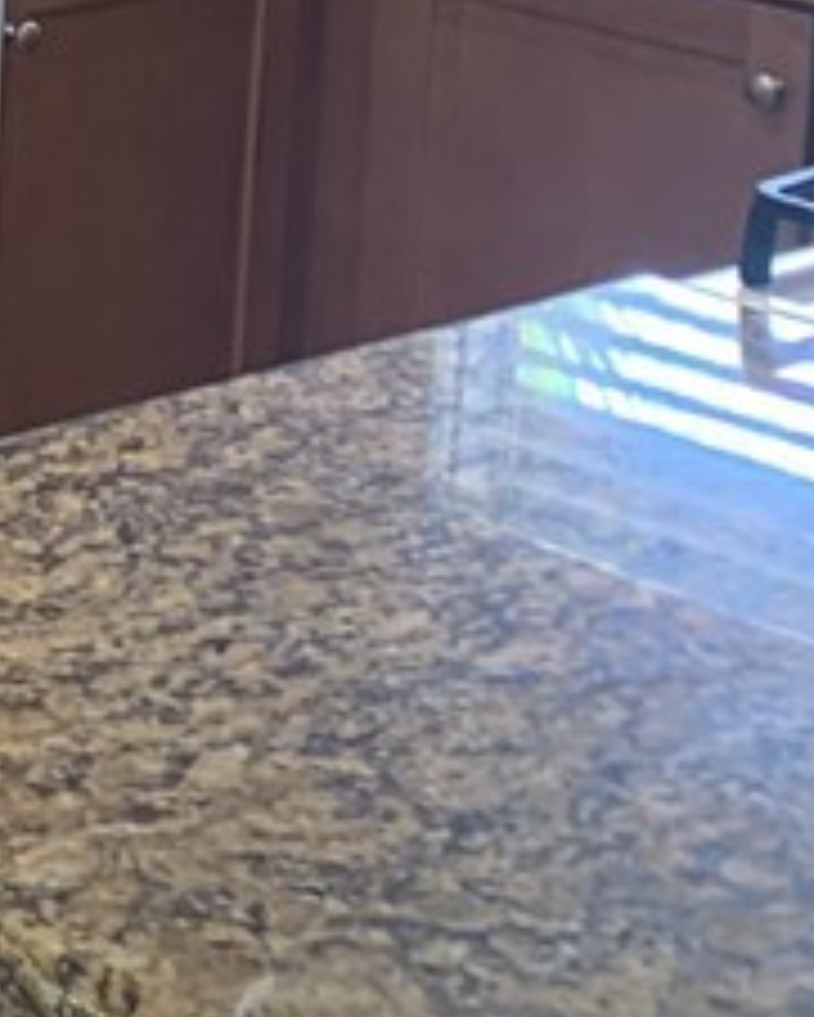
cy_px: -558
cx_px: -1444
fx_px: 3461
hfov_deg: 10.5
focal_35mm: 115
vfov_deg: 15.3
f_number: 1.8
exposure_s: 1/60
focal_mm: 4.25
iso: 125
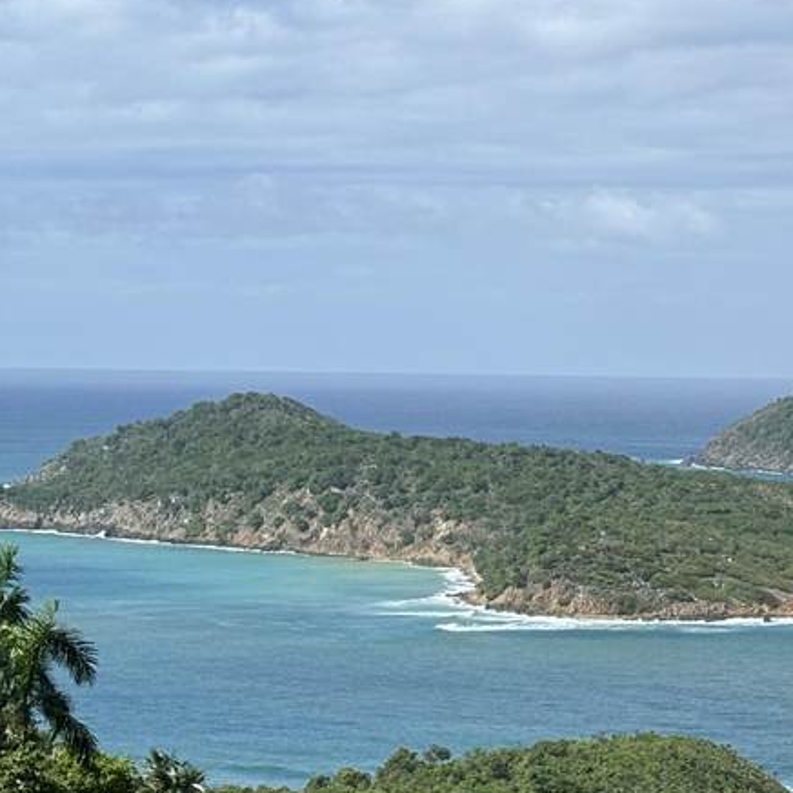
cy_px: 729
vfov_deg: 12.8
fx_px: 3499
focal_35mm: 135
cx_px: 1015
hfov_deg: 12.5
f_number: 1.6
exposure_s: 1/2571
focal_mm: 5.96
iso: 40
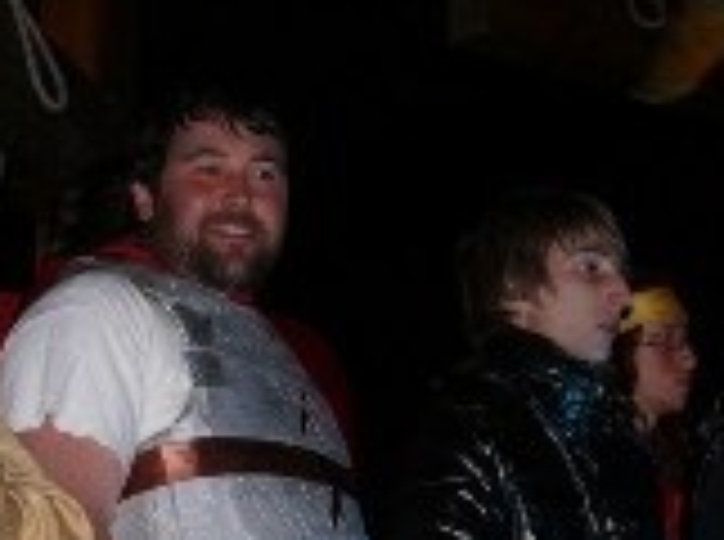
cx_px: 679
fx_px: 2275
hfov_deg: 17.8
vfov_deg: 13.5
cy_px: 443
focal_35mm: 109
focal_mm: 7.4
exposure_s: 1/30
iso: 100
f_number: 2.8
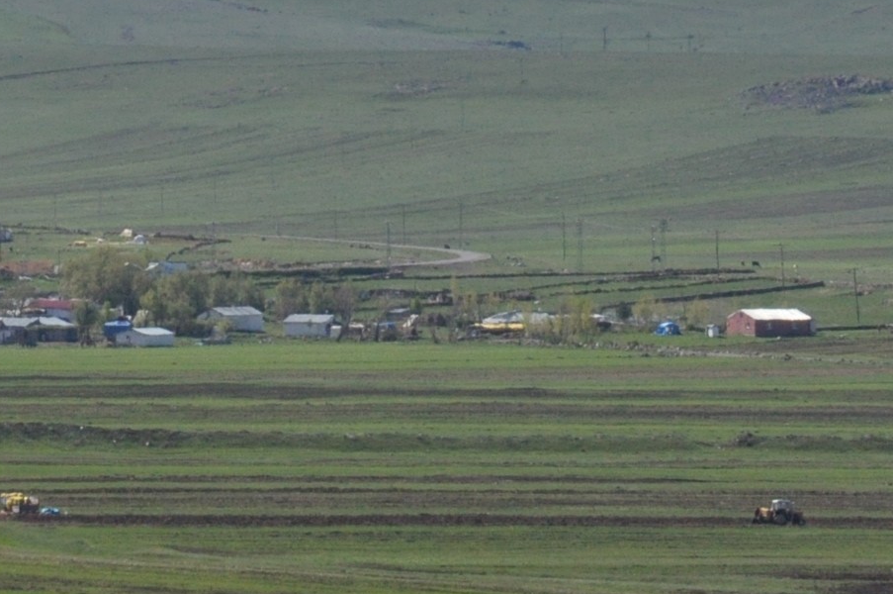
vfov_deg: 2.4
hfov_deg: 3.7
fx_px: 13895
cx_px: 173
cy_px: -118
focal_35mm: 561
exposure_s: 1/2000
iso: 800
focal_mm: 105
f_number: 11
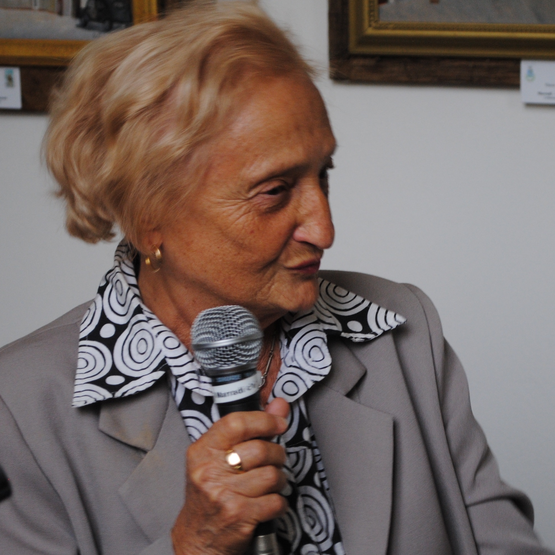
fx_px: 2482
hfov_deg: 12.8
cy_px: 254
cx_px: 336
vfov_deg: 12.8
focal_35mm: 137
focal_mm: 55
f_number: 5.6
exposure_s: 1/30
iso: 360
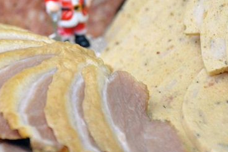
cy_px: 55
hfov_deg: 7.4
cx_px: 48
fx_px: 1759
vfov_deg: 4.9
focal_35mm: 278
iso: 500
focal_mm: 105
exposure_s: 1/60
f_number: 5.6
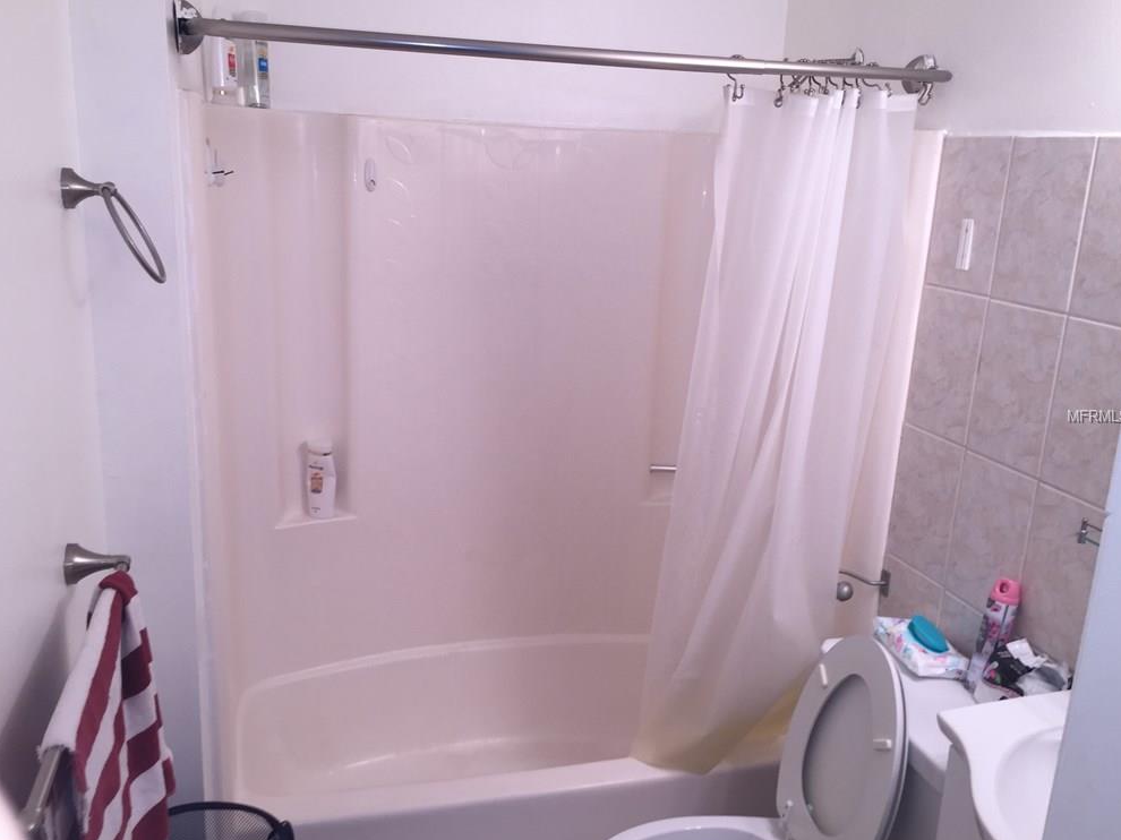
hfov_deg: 60.0
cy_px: 417
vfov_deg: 46.8
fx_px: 971
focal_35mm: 30
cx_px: 556
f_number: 2.2
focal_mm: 4.15
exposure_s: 1/32
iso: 32
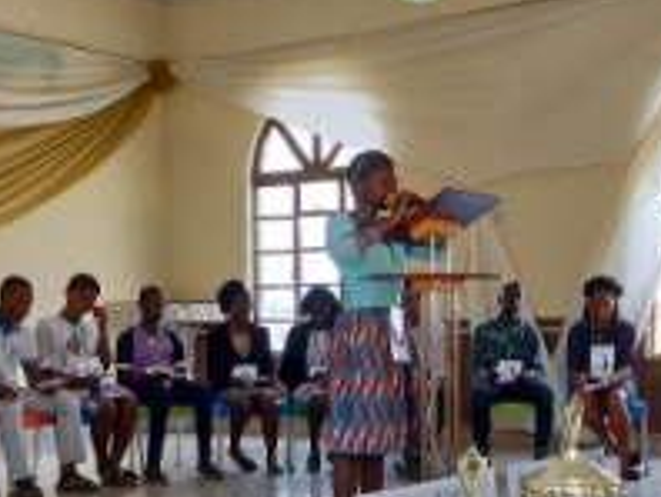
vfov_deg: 27.2
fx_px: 994
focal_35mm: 52
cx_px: 441
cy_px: 434
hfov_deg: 36.4
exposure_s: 1/100
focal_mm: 3.99
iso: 44
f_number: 1.7
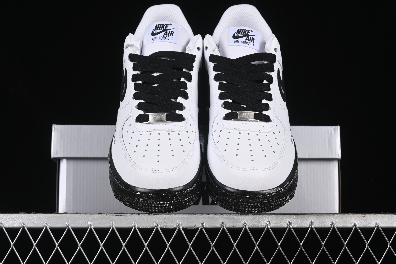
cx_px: 198
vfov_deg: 18.2
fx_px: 825
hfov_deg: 27.0
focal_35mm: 75
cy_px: 132
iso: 160
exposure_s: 1/100
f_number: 8
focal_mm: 50
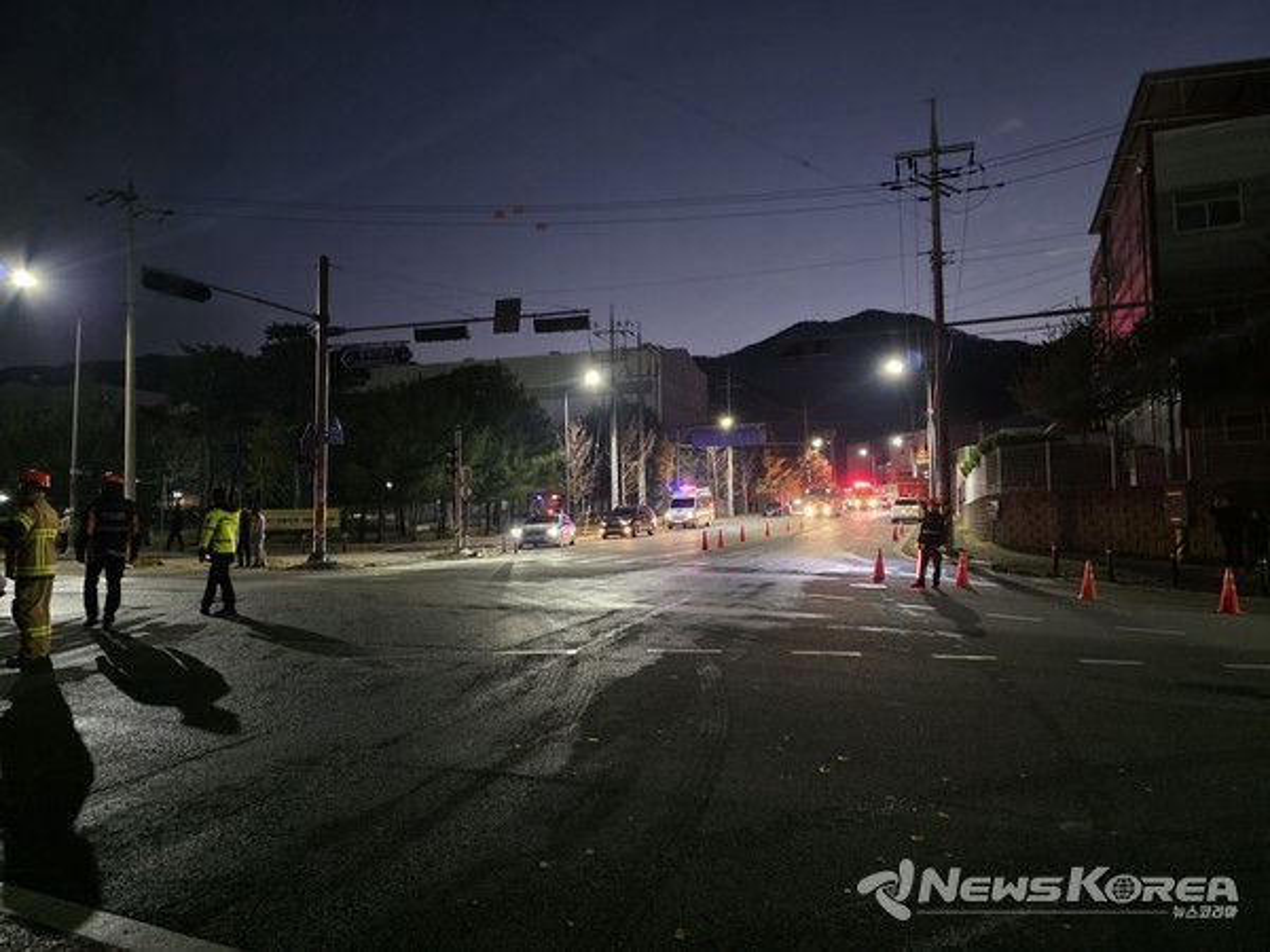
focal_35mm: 23
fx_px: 844
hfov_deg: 73.9
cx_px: 635
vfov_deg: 58.9
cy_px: 476
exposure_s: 1/40
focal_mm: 6.3
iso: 1600
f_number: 1.7
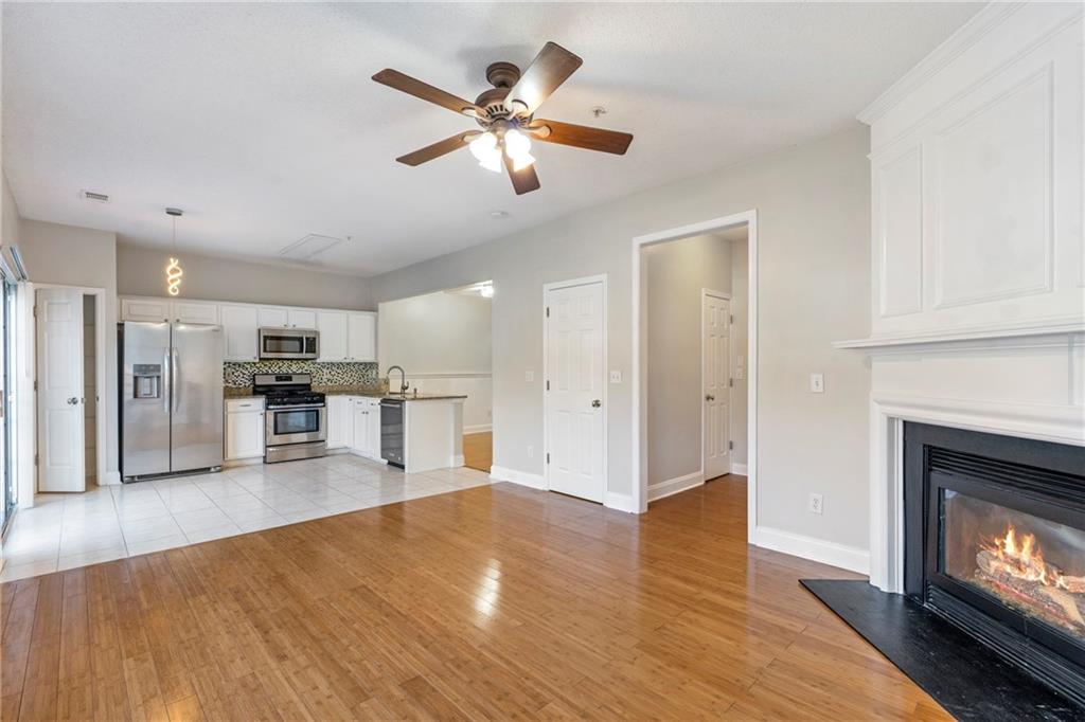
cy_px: 361
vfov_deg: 73.7
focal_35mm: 16
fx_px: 482
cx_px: 542
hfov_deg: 96.8
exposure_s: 1/20
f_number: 8
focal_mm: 16
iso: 400
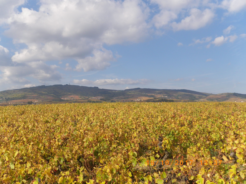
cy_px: 92
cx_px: 123
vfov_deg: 40.7
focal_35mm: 35
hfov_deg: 52.6
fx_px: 249
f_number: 6.3
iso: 64
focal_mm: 6.2
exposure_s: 1/250
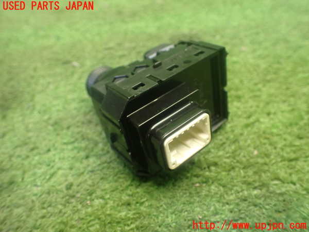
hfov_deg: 60.0
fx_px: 268
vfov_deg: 46.8
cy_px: 116
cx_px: 154
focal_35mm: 30
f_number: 2.3
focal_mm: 5.4
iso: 800
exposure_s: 1/80
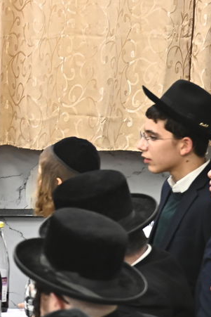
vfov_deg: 9.5
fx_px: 1906
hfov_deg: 6.2
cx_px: -225
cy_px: 176
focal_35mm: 217
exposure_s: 1/200
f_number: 4
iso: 2000
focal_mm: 70
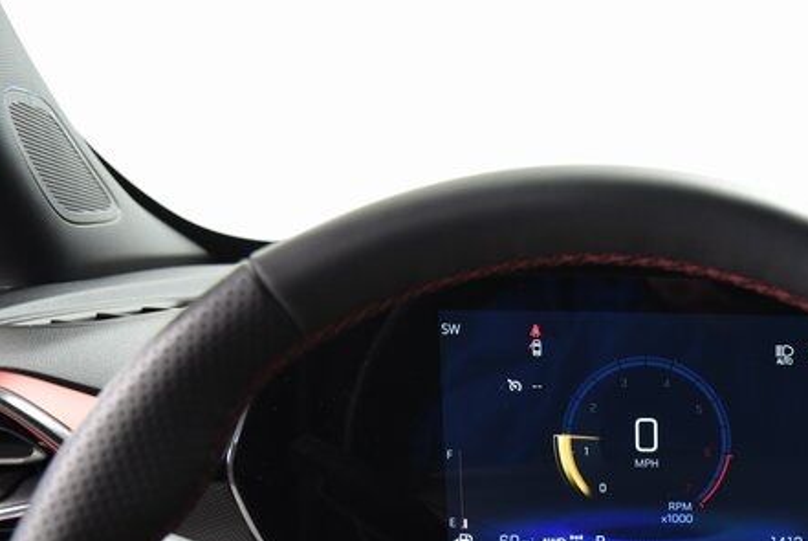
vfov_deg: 20.0
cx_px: 907
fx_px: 1460
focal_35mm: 65
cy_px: 600
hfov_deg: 28.0
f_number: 4
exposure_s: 1/15
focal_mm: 28
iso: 1600
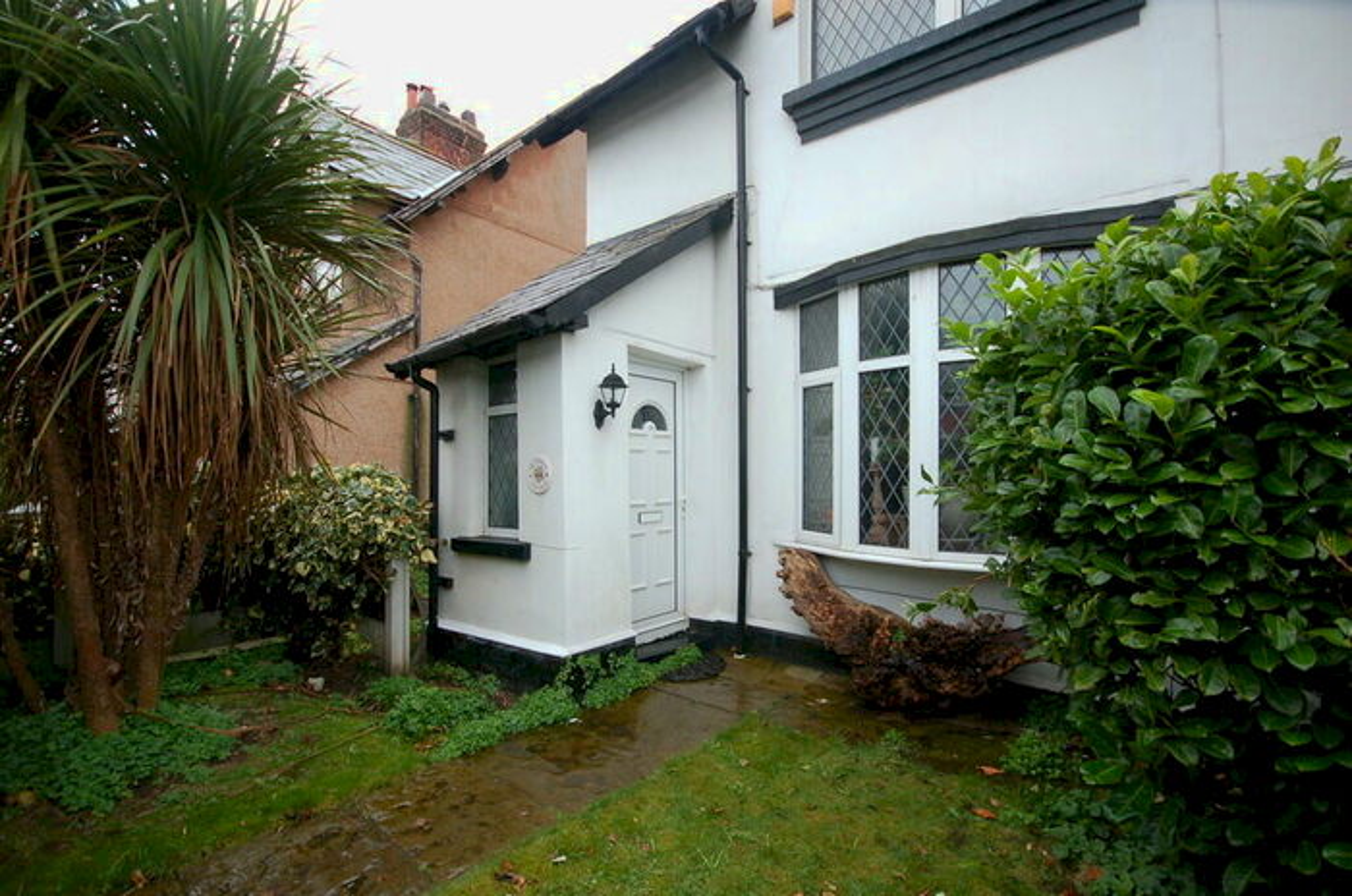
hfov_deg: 100.5
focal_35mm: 15
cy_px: 448
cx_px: 676
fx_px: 562
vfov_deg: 77.1
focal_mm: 10
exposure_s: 1/100
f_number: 5
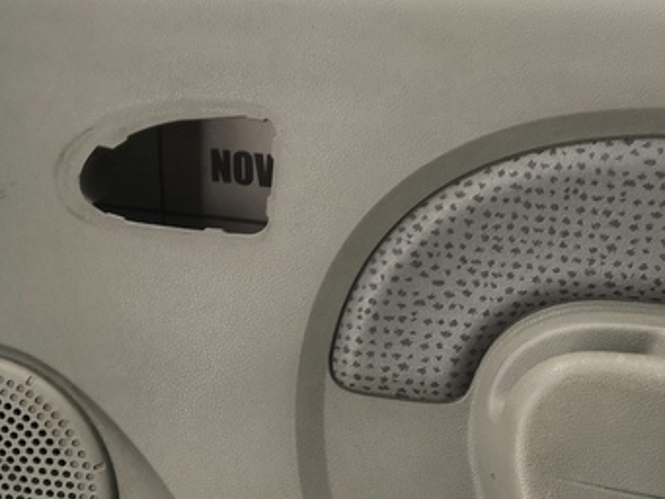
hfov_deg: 24.0
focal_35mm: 81
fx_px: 1557
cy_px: 257
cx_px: 466
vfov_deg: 18.2
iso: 100
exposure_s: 1/50
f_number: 1.8
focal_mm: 3.95
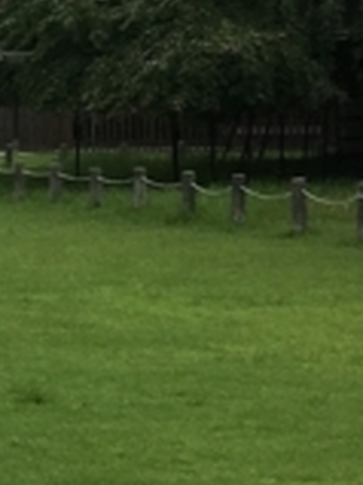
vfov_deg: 10.6
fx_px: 2618
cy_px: 204
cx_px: -778
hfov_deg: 7.0
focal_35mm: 187
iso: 25
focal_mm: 4.15
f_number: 2.2
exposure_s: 1/2024
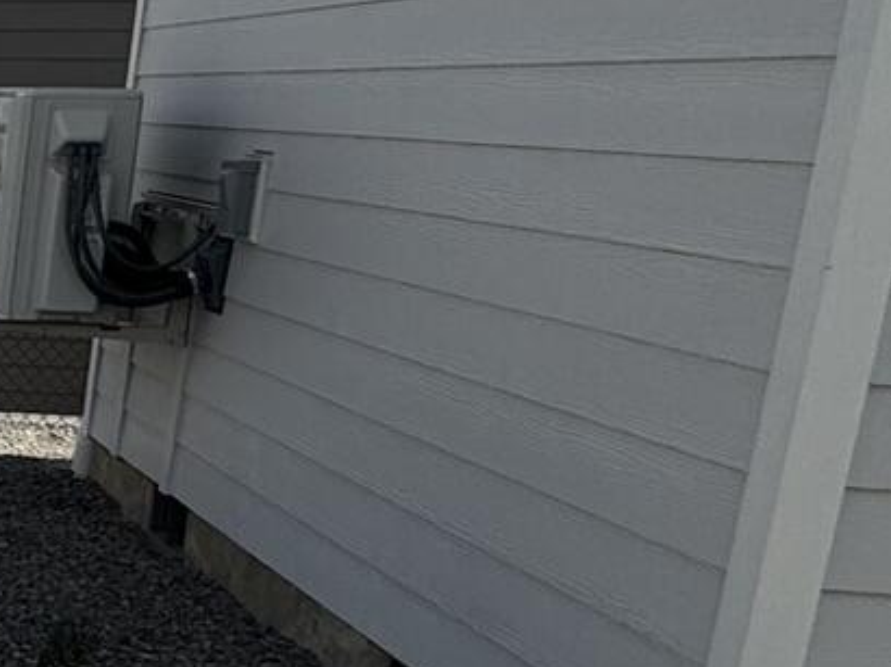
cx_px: -937
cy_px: 469
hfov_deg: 17.9
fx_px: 1801
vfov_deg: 20.9
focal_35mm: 70
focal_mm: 2.22
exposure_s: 1/2985
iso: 50
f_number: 2.2
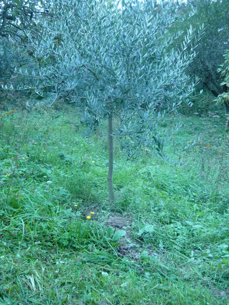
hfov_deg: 42.9
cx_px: 114
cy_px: 152
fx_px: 291
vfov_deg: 55.4
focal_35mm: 33
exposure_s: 1/125
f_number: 2.8
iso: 100
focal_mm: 5.5
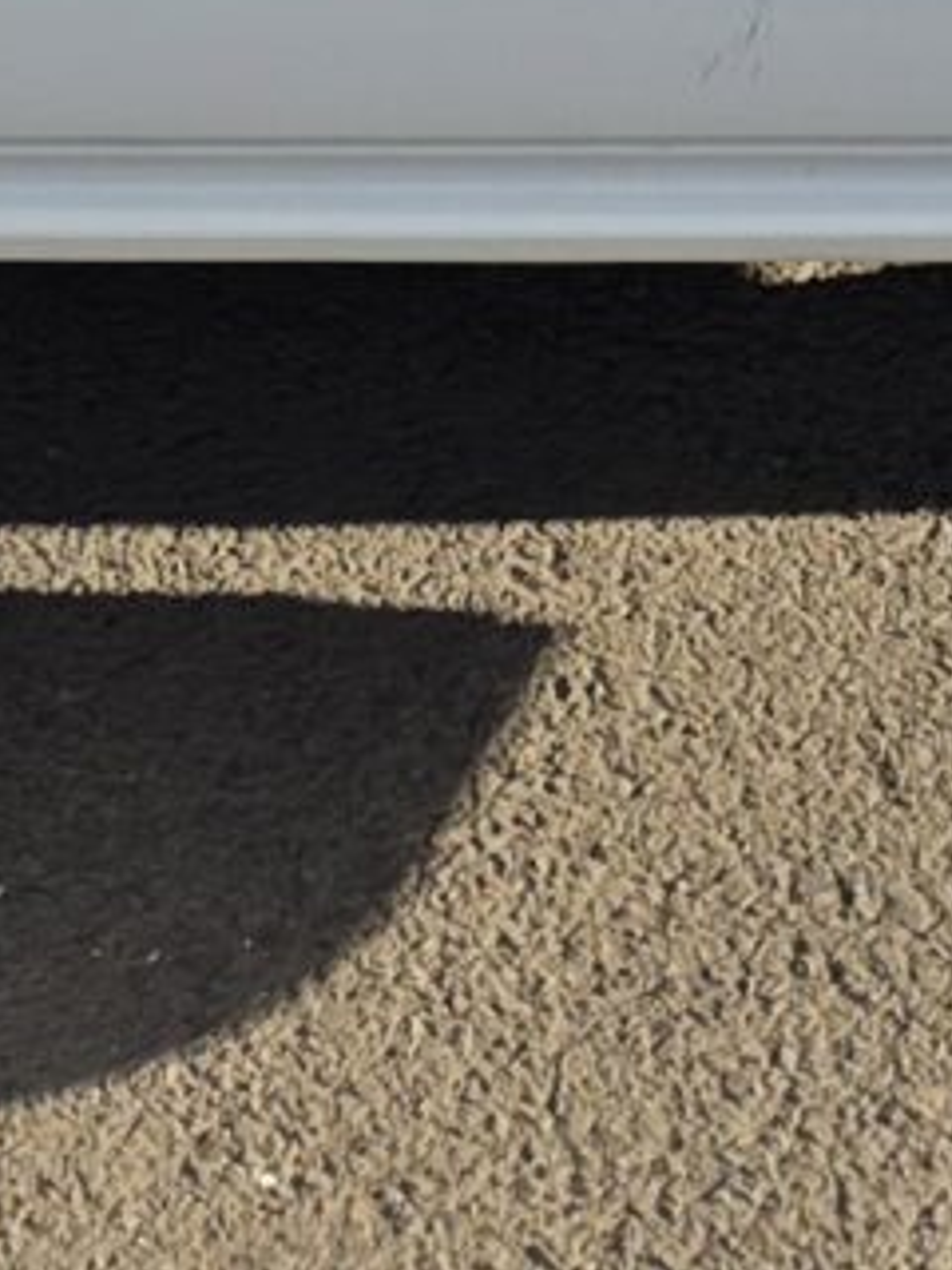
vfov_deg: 9.2
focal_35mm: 184
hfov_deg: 8.1
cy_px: -2151
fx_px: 6747
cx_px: 333
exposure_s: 1/4766
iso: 80
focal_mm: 6.25
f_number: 1.7
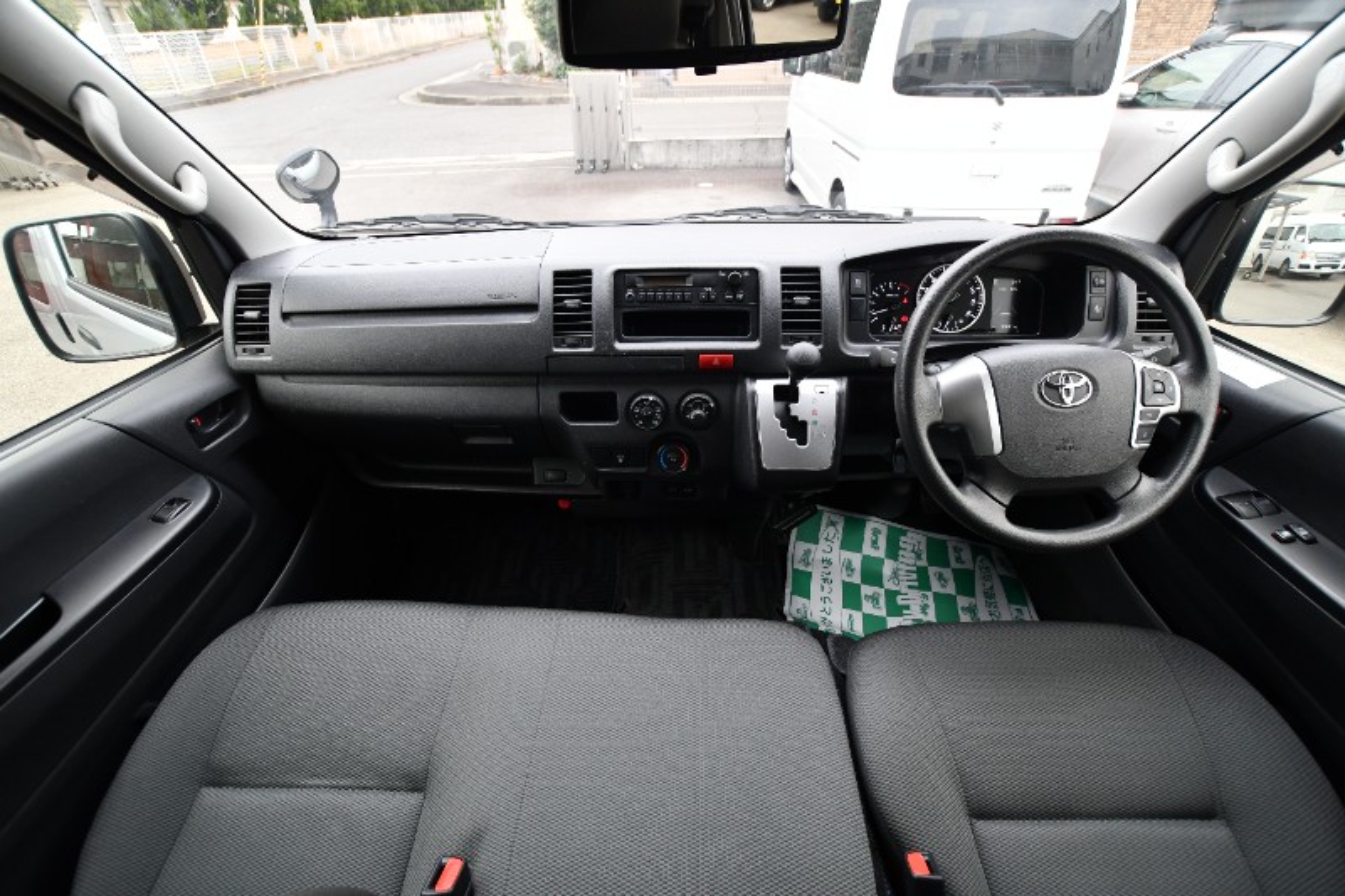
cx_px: 672
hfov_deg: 96.7
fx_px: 598
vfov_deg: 73.7
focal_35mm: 16
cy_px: 448
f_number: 4.5
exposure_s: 1/200
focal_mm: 11
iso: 800
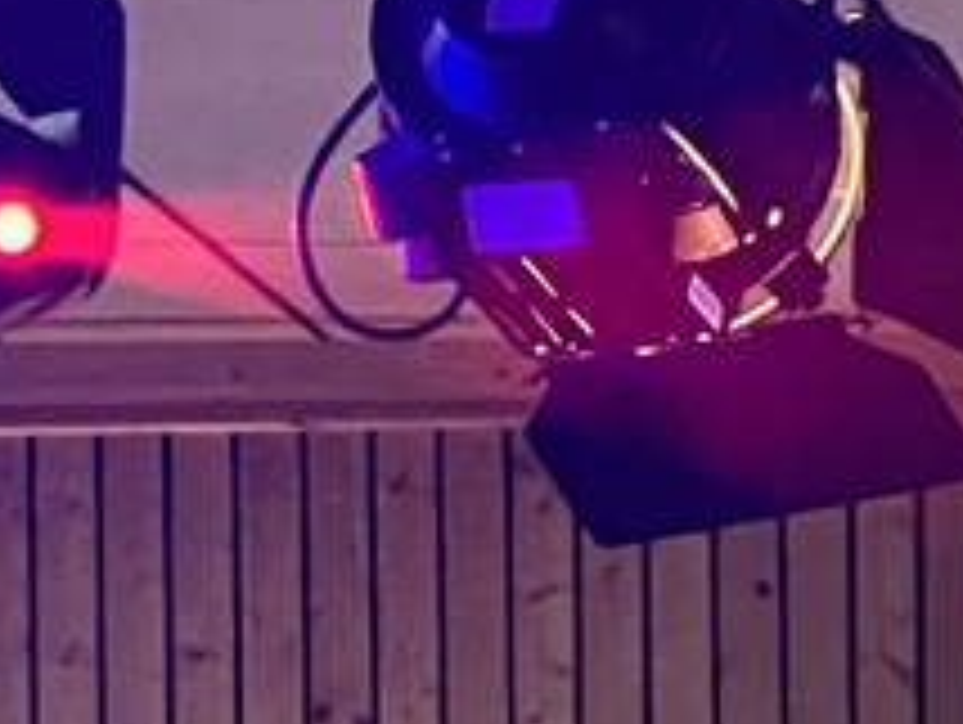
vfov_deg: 2.7
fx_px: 15012
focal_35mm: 539
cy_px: 2426
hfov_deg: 3.6
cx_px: 2313
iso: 500
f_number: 2.8
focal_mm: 9
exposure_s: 1/60
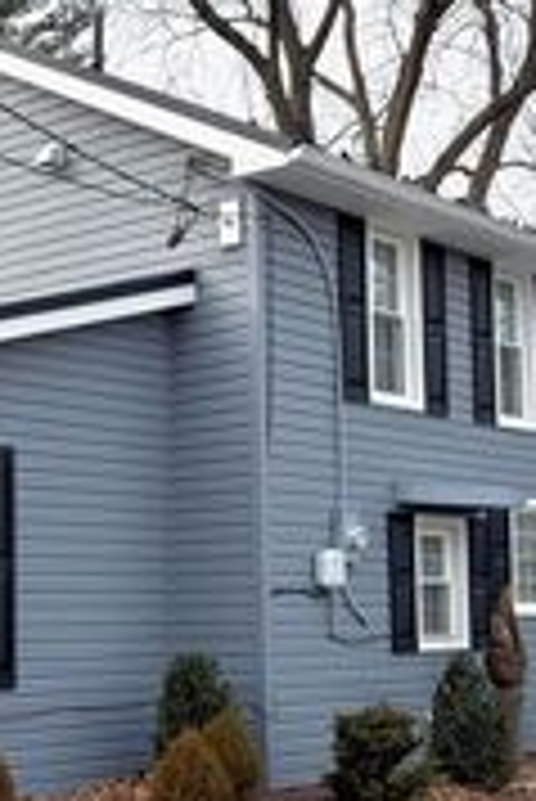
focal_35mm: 70
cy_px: 542
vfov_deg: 28.6
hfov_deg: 18.5
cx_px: -104
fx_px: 1560
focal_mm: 6.76
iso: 80
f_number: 1.78
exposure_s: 1/3021
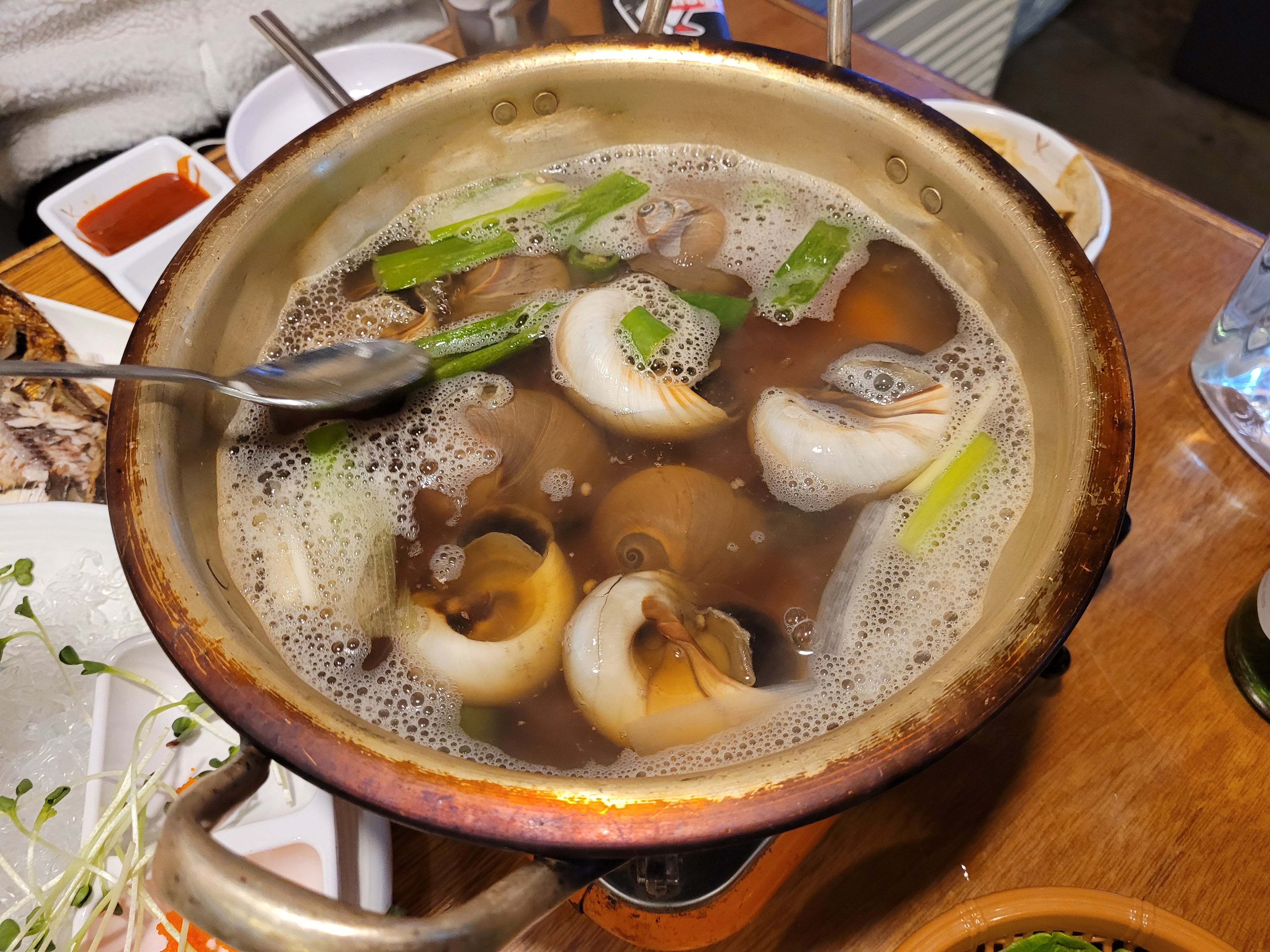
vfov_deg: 53.1
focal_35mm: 26
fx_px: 954
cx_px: 635
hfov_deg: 67.3
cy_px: 476
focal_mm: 5.4
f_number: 1.8
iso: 320
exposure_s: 1/40
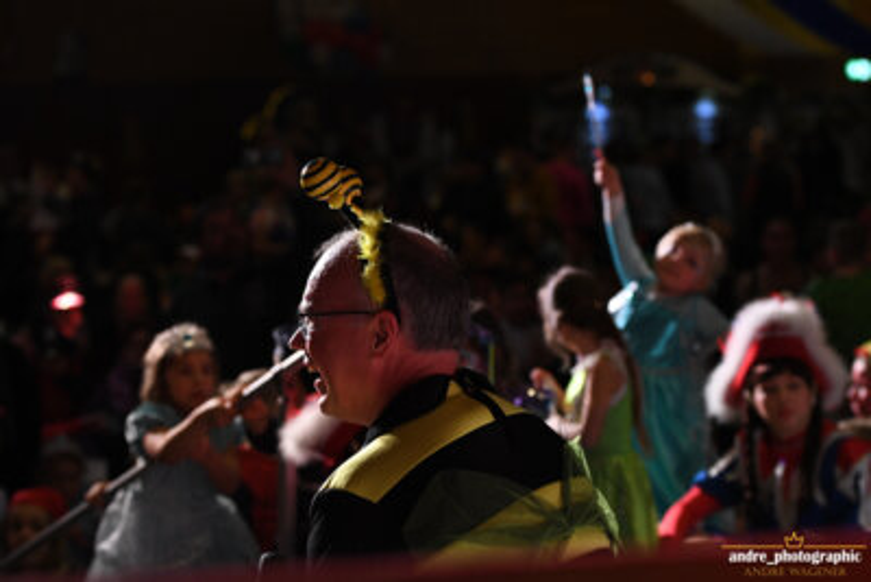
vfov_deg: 13.1
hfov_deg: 19.4
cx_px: 436
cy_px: 291
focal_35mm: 105
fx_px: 2541
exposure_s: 1/400
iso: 2000
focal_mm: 70
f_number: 3.2
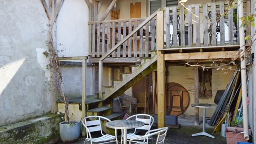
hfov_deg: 55.3
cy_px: 79
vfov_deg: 32.8
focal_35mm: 36
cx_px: 135
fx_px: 244
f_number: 5.6
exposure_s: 1/125
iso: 200
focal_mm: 20
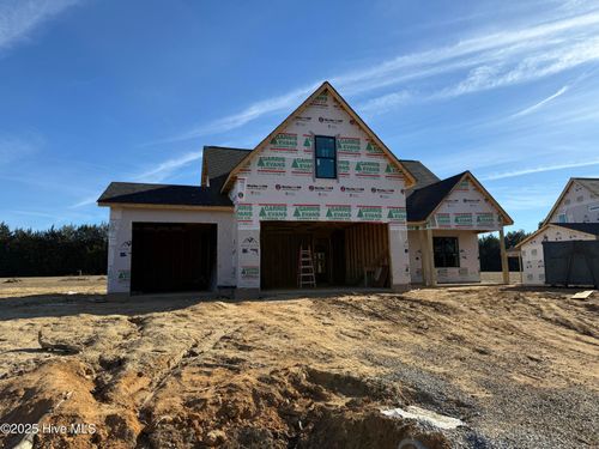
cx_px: 300
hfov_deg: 71.6
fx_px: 415
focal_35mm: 24
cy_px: 224
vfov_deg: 56.8
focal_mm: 6.76
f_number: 1.78
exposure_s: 1/4405
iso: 80
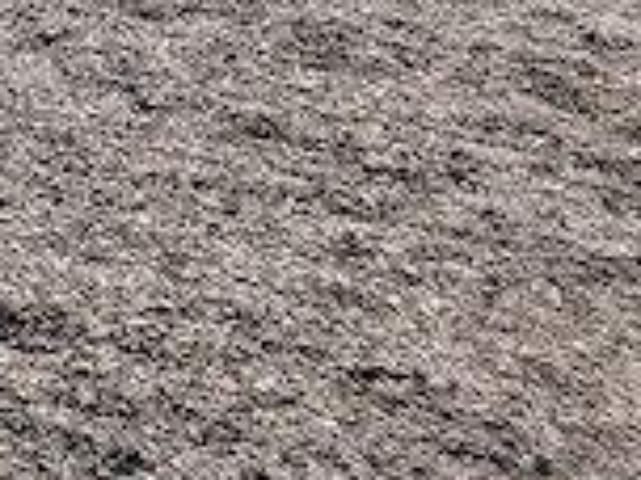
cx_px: -1240
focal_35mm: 175
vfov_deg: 7.6
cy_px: -842
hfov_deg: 9.2
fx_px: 3241
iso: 50
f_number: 2.4
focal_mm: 4.3
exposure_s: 1/1186
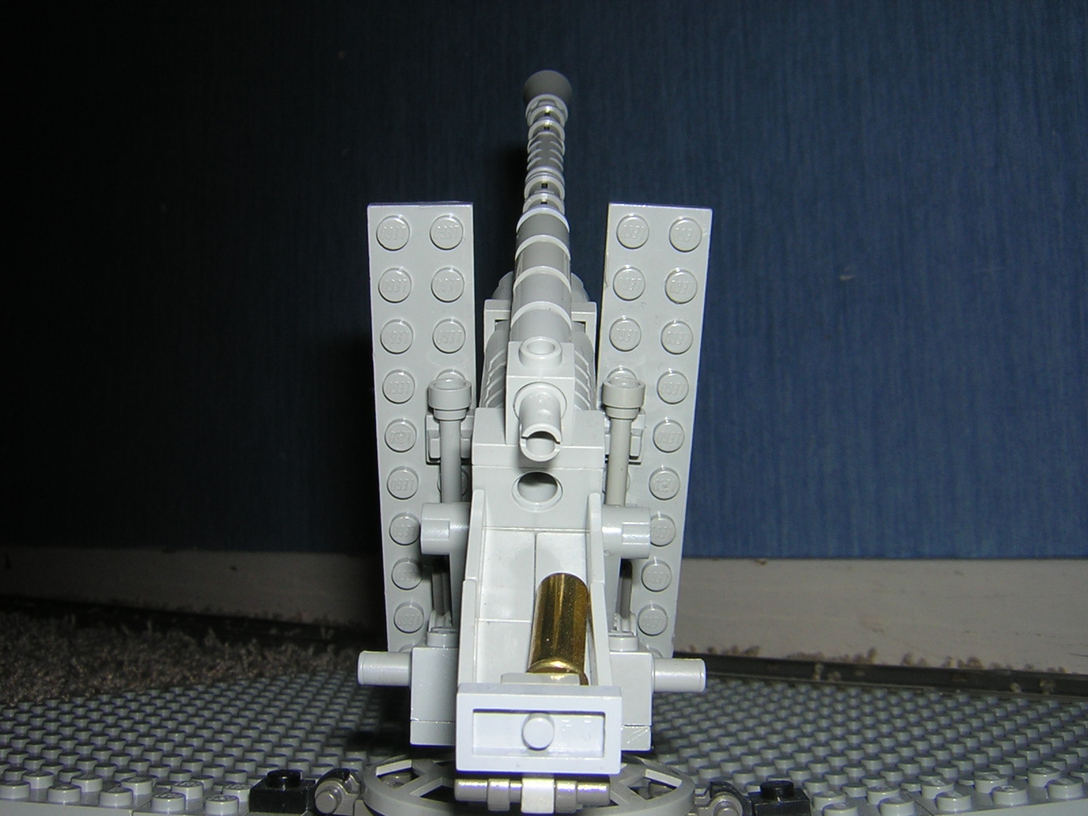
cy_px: 408
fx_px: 1131
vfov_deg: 39.7
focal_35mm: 36
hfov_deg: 51.4
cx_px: 544
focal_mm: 4.7
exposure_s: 1/60.1
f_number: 5.2
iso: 100
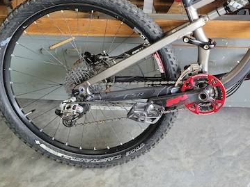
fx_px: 419
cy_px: 35
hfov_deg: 30.8
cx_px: 250
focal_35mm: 58
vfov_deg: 24.8
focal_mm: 5.4
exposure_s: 1/120
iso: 125
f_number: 1.8
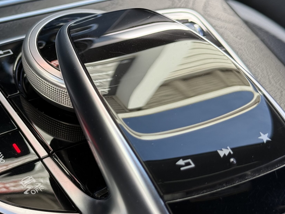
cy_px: 87
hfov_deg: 25.7
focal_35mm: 75
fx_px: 618
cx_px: 71
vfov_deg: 19.6
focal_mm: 6.76
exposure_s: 1/270
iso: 64
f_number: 1.78
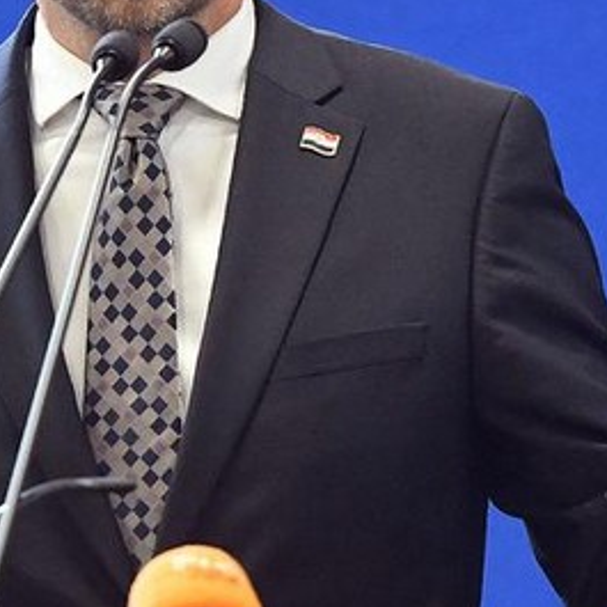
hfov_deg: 2.2
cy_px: 312
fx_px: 15911
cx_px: -447
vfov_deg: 2.2
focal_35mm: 802
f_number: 5
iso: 2500
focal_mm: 185
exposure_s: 1/200
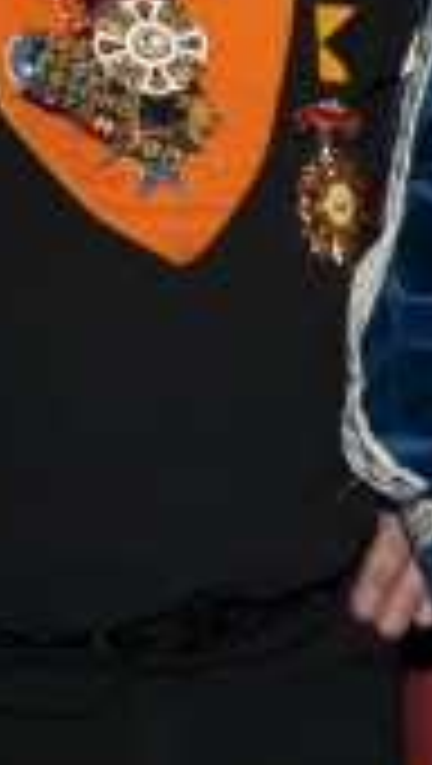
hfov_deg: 5.6
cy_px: 90
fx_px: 4162
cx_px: 1238
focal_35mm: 205
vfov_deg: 10.5
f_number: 4.1
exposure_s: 1/40
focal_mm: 20
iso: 100
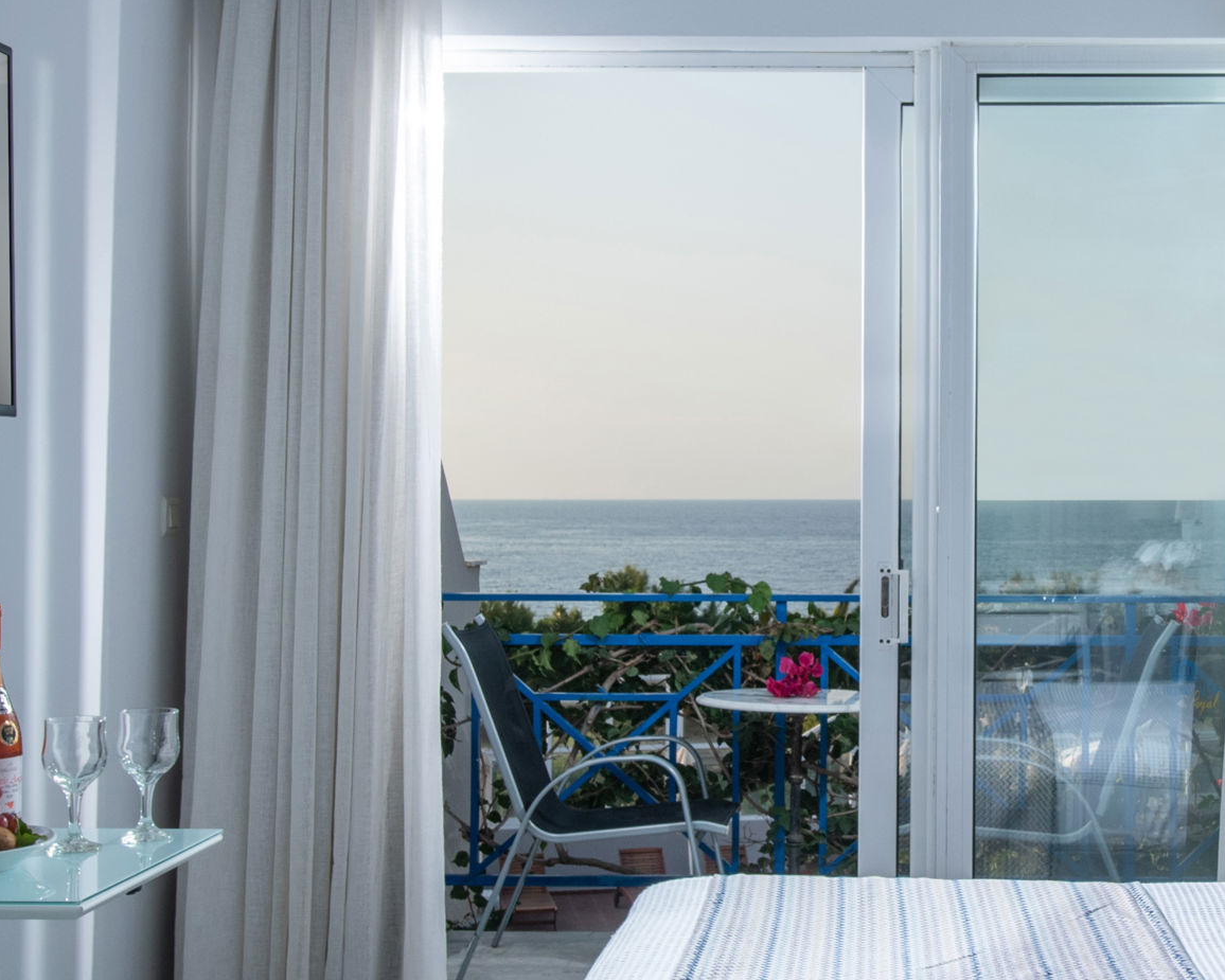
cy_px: 493
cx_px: 938
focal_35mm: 59
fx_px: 2139
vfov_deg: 25.8
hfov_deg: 31.3
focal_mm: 20
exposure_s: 1/250
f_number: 9
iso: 200
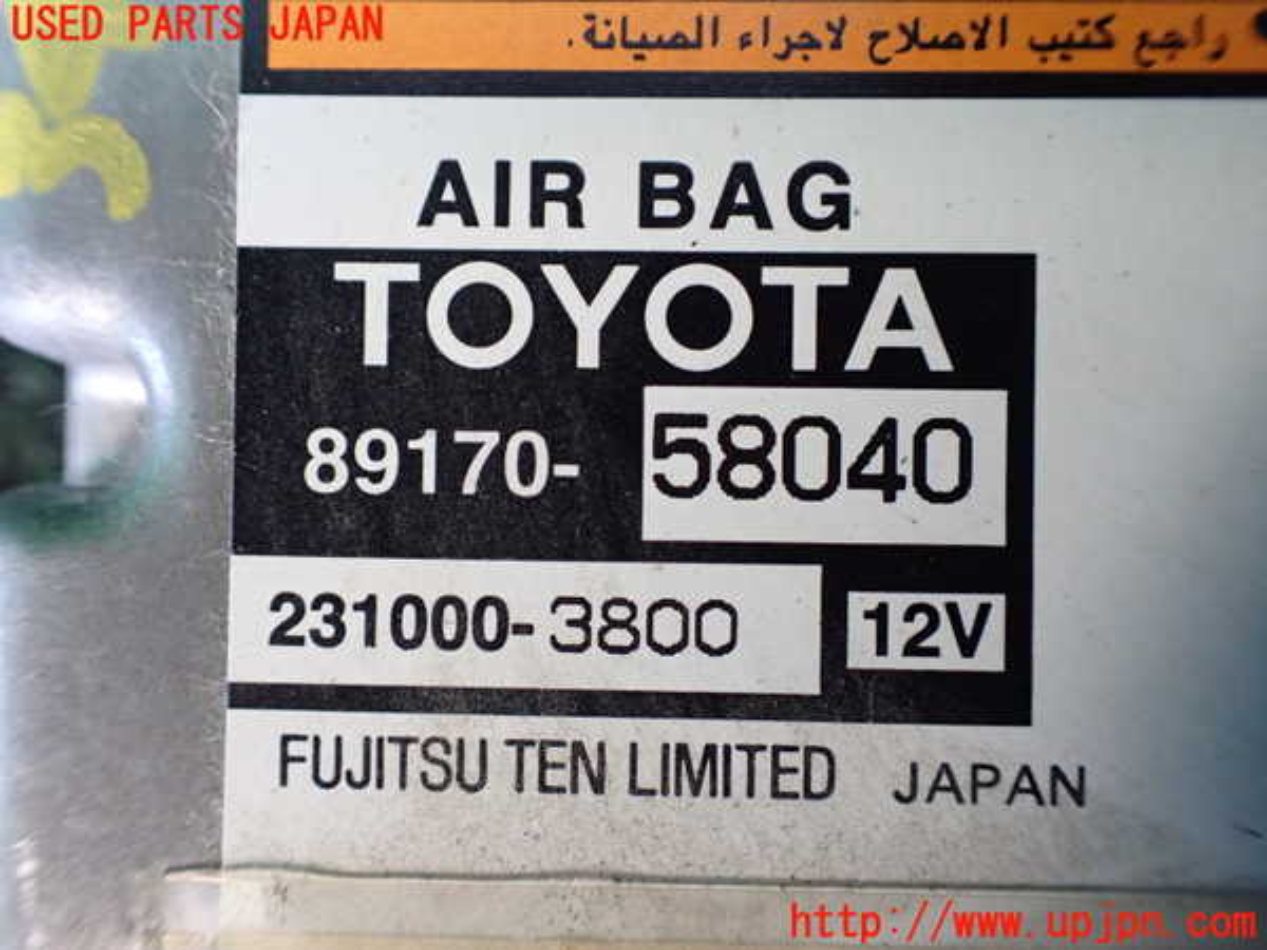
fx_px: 1098
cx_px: 634
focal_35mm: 30
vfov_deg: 46.8
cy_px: 475
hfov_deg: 60.0
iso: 800
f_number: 2.3
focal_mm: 5.4
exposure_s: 1/80
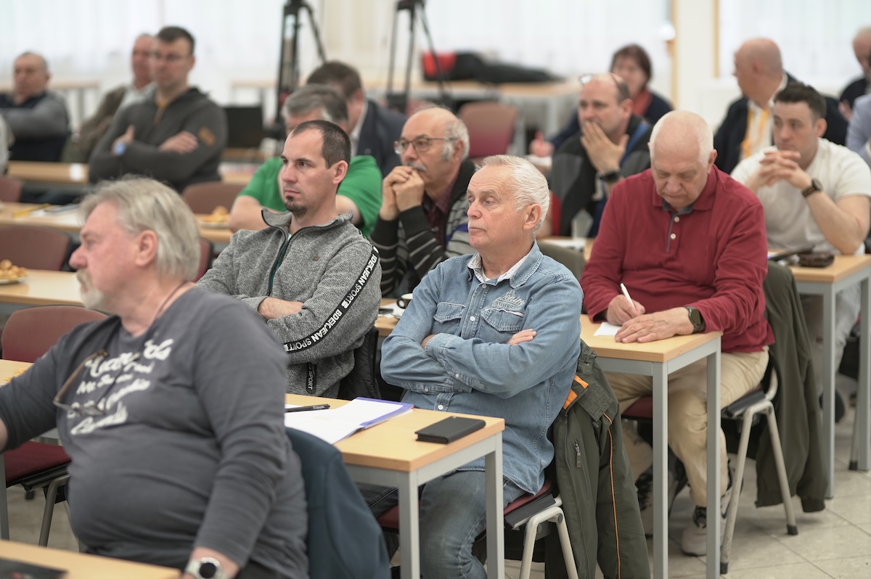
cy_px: 290
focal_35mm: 85
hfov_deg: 23.9
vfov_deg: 16.0
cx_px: 436
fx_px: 2055
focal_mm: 85
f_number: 1.8
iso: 320
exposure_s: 1/200
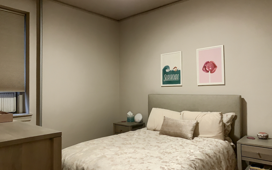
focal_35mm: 28
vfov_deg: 44.5
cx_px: 137
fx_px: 208
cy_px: 89
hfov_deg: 66.5
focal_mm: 4.25
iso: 400
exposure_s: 1/30
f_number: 1.8
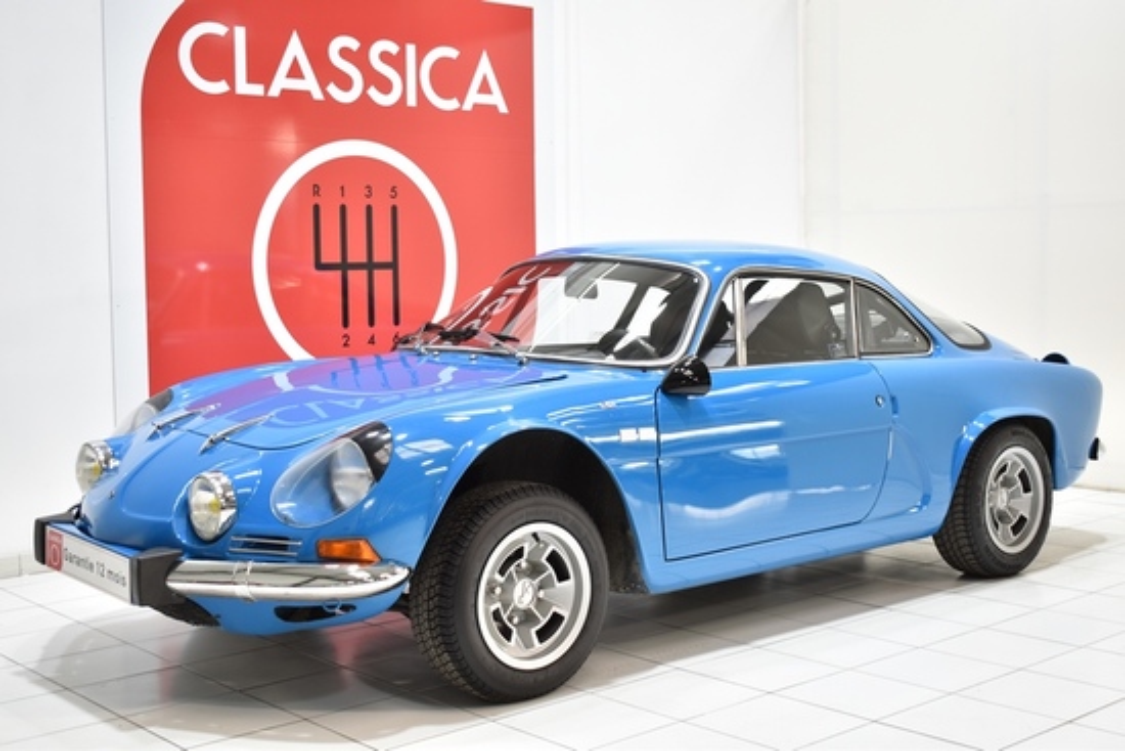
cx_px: 562
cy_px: 376
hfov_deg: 42.3
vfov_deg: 29.0
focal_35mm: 46
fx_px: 1453
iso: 100
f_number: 4.2
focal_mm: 31
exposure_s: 1/15
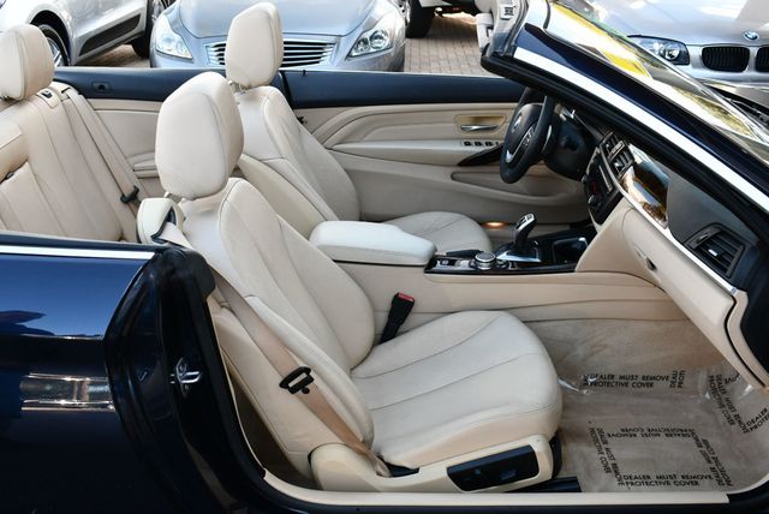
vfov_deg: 36.9
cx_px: 384
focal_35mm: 36
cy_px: 257
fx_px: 770
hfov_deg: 53.1
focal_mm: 18
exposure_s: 1/250
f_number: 5
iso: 400
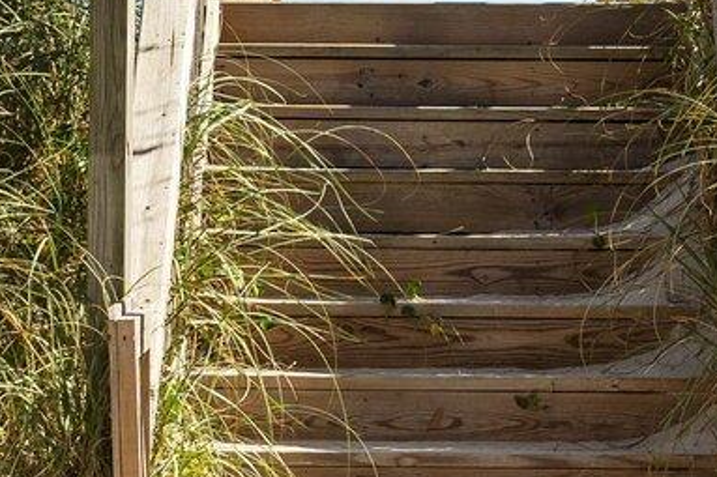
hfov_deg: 9.6
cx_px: 474
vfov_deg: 6.4
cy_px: 263
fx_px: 4260
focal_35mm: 214
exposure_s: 1/500
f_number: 8
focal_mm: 40
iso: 125
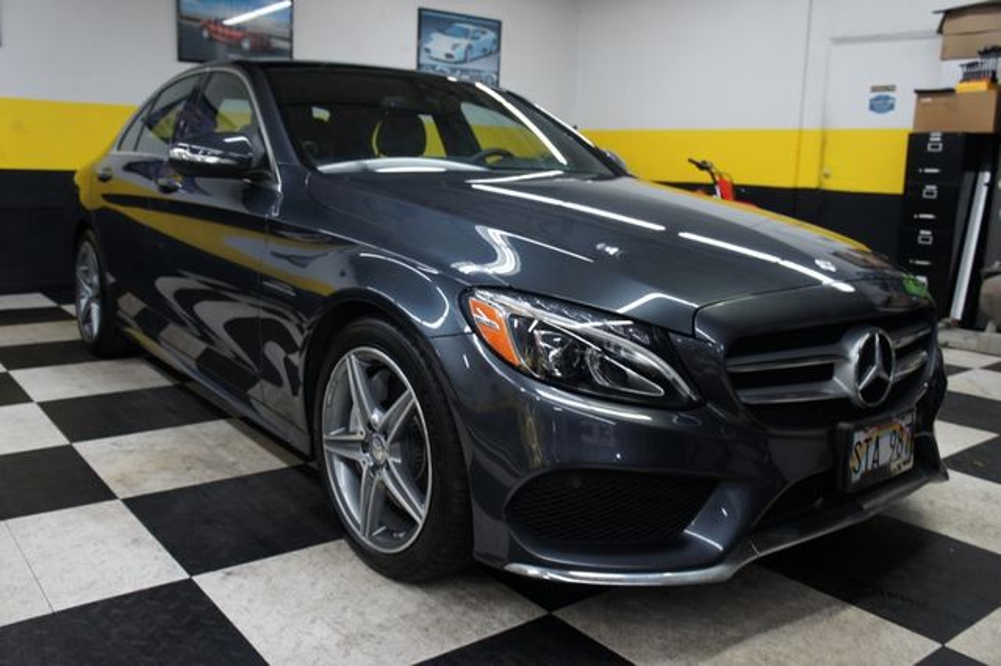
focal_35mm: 30
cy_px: 333
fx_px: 834
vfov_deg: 43.6
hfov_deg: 62.0
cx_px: 500
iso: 250
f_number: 4
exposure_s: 1/30
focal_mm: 20
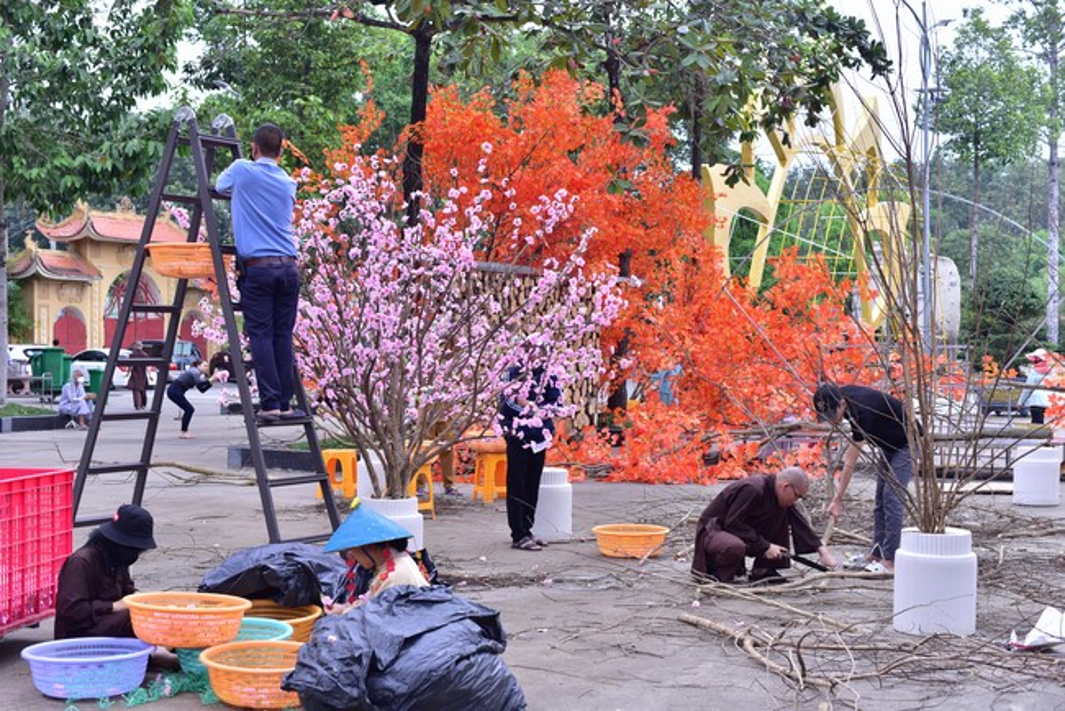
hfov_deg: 39.6
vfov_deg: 27.0
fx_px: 1480
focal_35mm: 50
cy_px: 356
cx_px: 532
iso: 160
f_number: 5
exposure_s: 1/160
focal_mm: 50
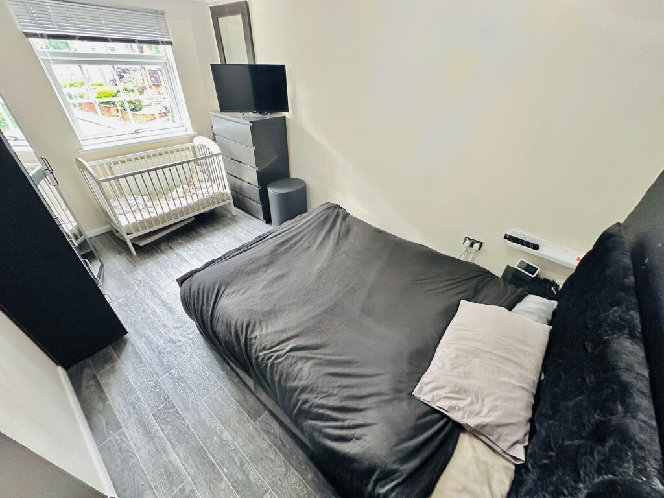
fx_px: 269
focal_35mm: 14
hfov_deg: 102.1
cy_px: 249
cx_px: 332
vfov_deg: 85.7
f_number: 2.2
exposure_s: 1/50
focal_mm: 2.22
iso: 640
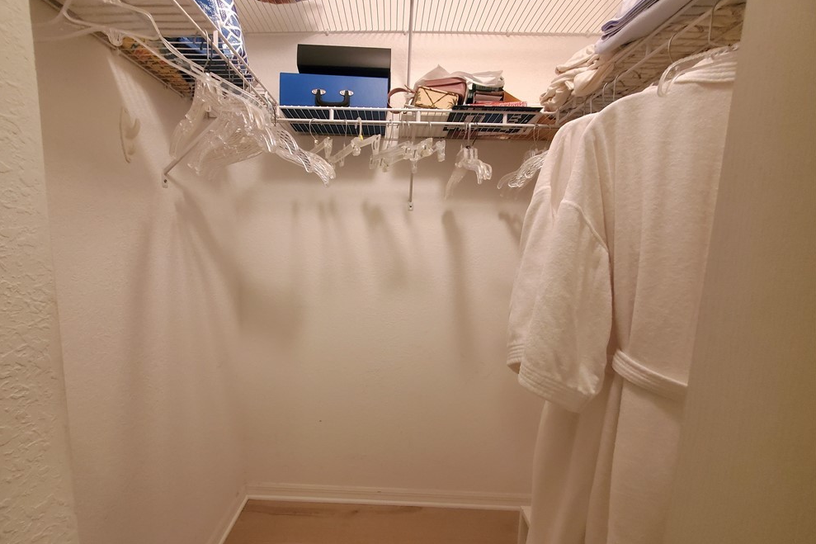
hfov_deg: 104.2
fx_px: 317
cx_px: 394
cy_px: 281
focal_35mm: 14
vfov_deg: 81.2
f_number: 2.2
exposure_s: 1/30
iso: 640
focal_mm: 1.8
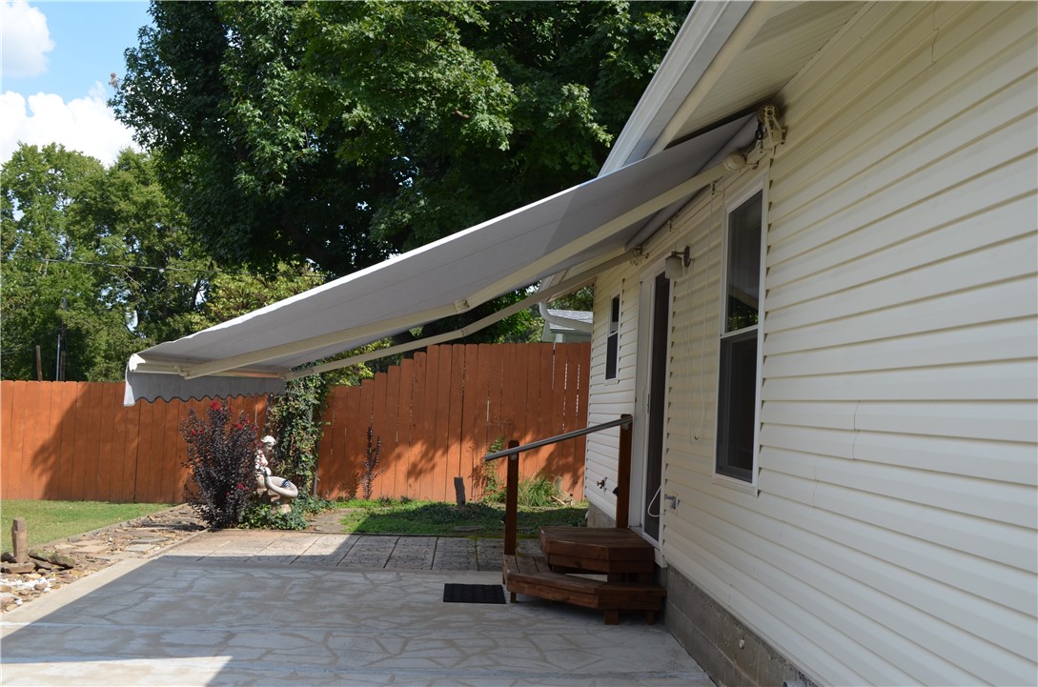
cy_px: 344
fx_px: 1036
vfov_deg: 36.7
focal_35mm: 36
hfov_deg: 53.2
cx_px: 519
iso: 200
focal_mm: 24
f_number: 8
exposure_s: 1/250
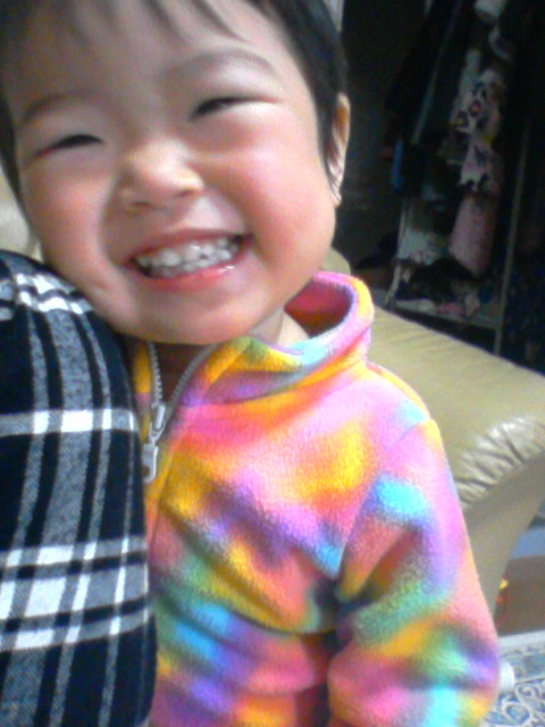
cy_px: 364
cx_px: 272
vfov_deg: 61.7
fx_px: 609
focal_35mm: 29
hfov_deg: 48.2
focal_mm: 1.5
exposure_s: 1/11
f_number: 2.8
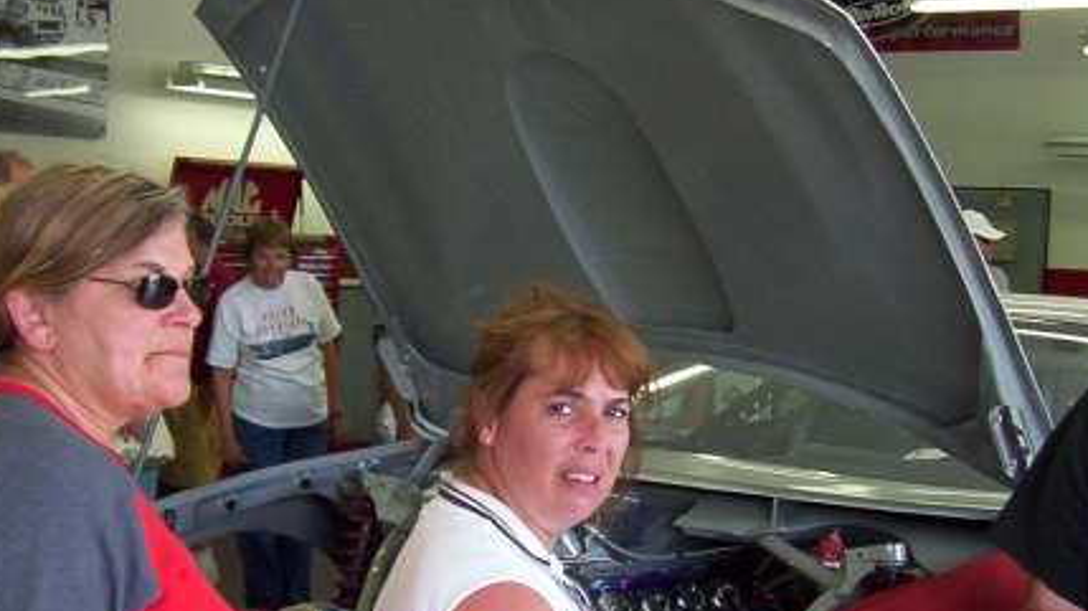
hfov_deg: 31.9
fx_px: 1903
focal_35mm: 66
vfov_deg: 18.2
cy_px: 385
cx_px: 611
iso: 100
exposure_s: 1/114
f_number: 2.76
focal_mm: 5.54
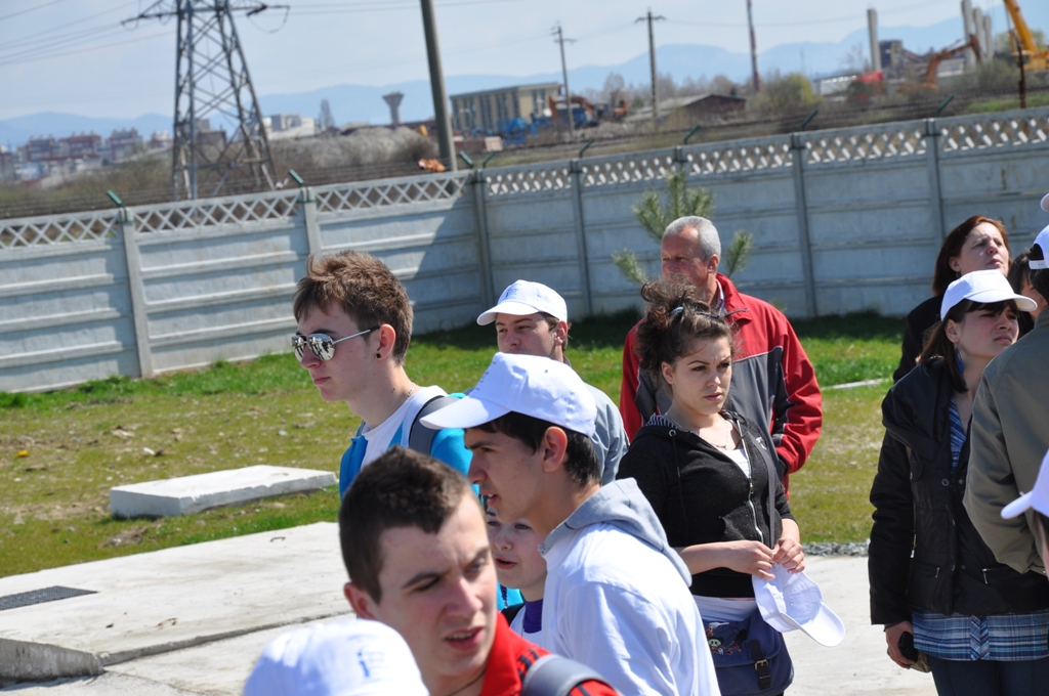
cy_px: 348
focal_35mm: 128
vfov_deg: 10.7
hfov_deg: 16.1
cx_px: 524
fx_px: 3710
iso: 200
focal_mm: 85
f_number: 10
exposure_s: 1/400
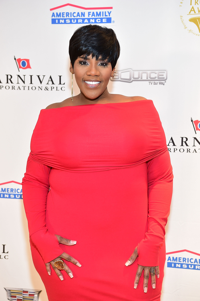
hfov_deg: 22.6
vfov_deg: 33.4
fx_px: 500
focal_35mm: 60
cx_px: 100
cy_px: 150
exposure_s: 1/60
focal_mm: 60
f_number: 5
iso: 1000
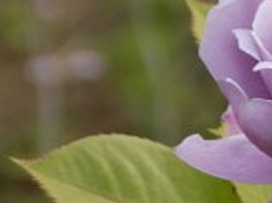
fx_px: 3887
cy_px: 77
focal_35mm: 495
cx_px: 377
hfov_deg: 4.0
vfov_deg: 3.0
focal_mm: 29.9
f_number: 5.3
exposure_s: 1/40
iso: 80
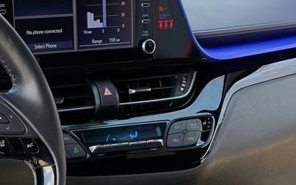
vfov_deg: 13.8
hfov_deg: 22.9
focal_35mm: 89
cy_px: 283
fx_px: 718
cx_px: 52
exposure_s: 1/121
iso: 32
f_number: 1.8
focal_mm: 4.25
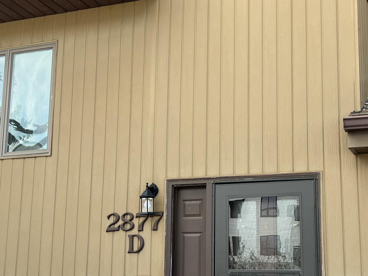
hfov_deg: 32.2
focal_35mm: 60
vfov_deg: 24.4
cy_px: 162
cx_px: 202
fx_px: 638
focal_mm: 5.7
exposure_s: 1/670
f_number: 1.5
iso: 50
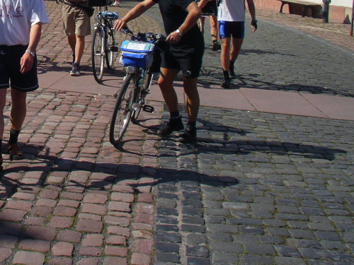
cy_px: 42
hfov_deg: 26.6
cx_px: 44
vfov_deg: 20.4
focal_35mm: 71
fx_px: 726
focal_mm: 5.7
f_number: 6.9
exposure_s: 1/200
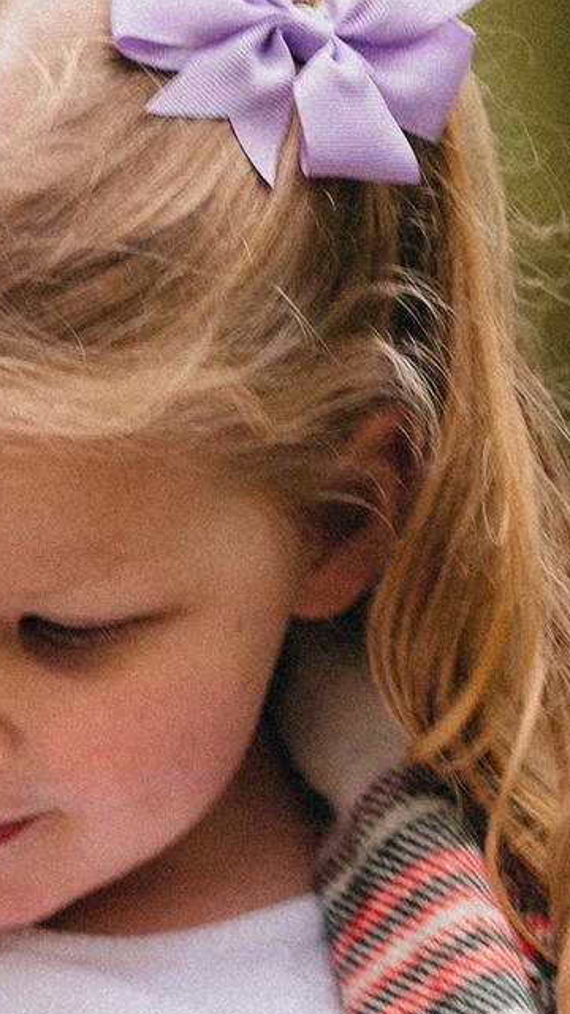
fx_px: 22785
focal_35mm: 848
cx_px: -318
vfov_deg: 2.5
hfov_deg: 1.4
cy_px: 1315
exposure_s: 1/125
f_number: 2.5
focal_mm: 135
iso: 100
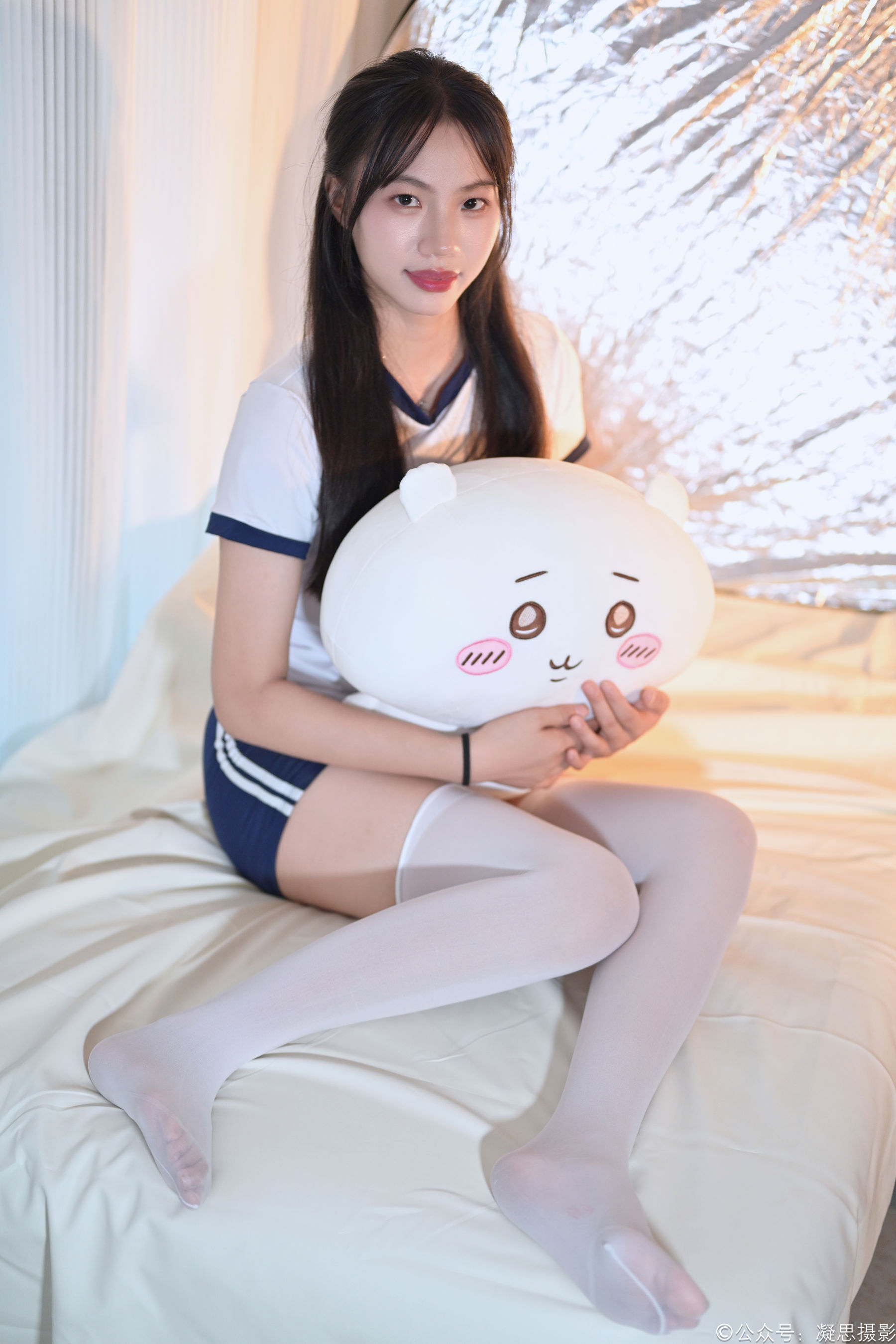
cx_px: 448
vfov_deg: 39.6
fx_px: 1867
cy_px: 672
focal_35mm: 50
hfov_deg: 27.0
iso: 1250
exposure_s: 1/100
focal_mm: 50
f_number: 1.8
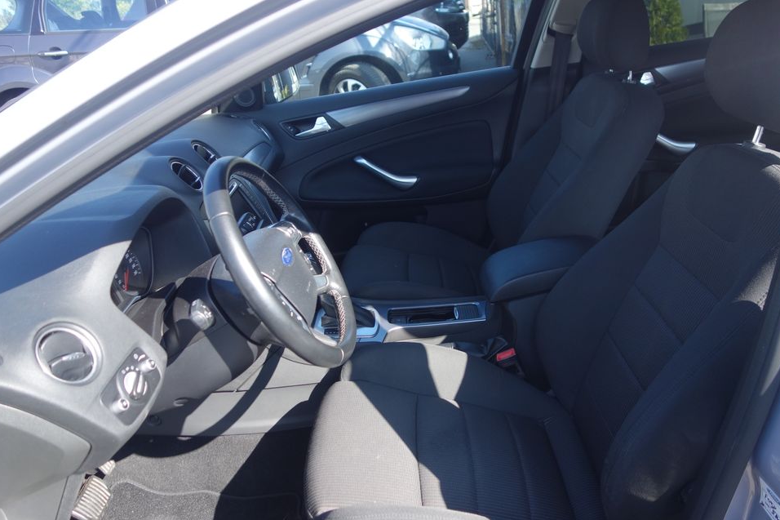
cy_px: 265
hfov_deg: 61.9
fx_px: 650
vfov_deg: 43.6
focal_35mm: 30
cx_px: 413
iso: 125
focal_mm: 10.4
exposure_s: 1/320
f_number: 2.2
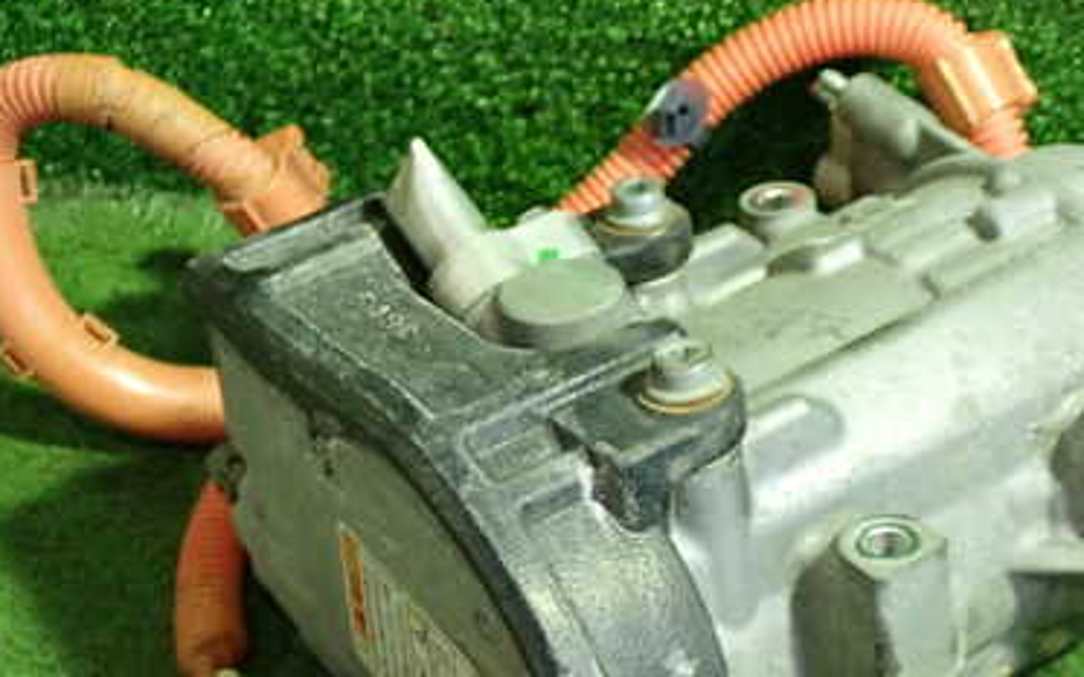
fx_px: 2215
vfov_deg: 17.3
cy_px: 471
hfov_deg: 27.5
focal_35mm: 75
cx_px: 631
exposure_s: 1/40
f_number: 2.9
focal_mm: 7.84
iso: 800
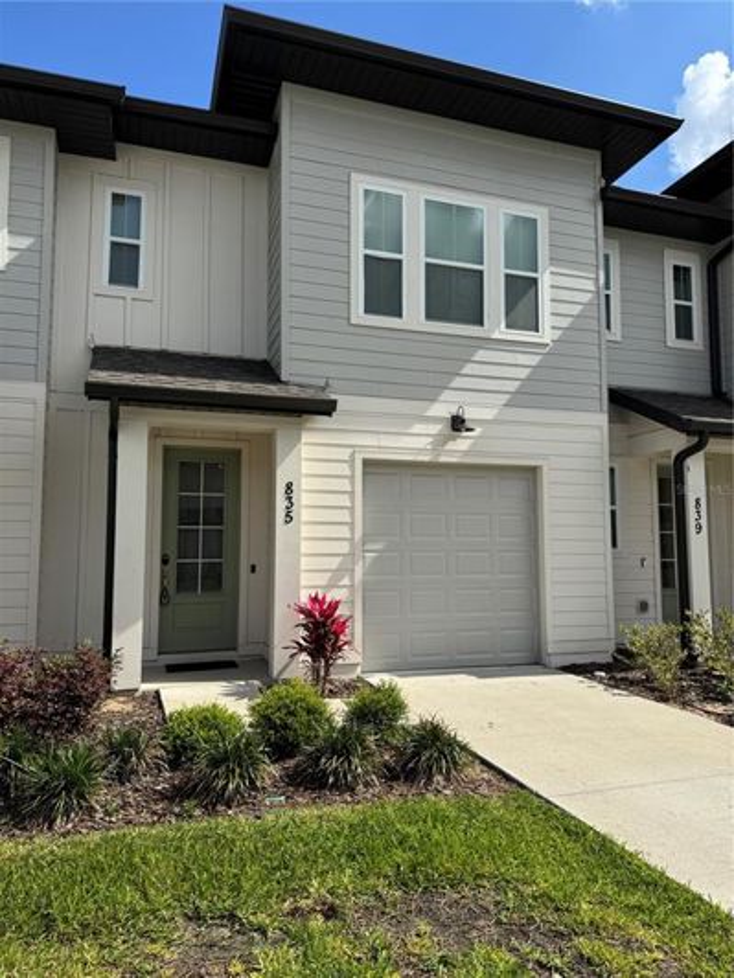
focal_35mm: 24
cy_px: 489
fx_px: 679
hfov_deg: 56.8
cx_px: 367
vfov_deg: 71.6
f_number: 1.78
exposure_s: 1/5814
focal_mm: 6.76
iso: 80
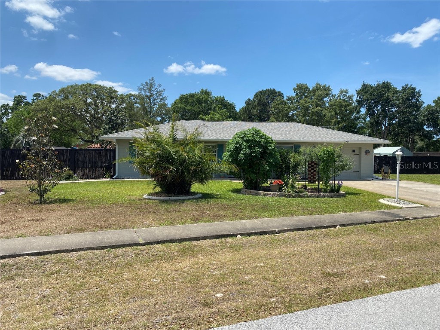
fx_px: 330
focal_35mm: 26
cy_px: 165
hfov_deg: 67.3
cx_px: 220
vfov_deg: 53.1
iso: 32
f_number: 1.8
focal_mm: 4.25
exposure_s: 1/2625
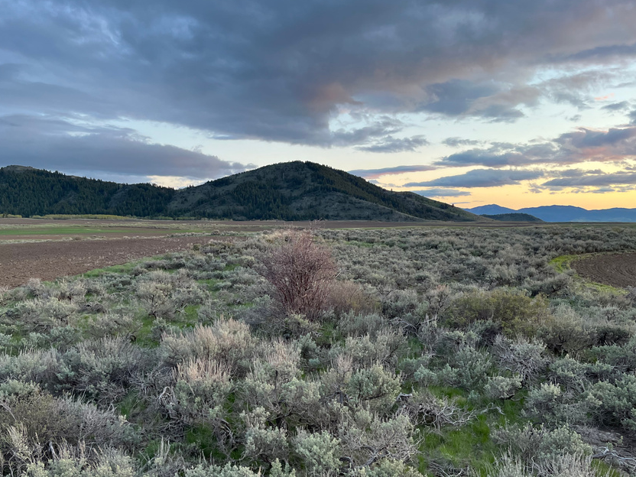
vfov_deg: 44.0
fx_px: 588
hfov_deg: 56.8
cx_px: 296
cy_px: 282
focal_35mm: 32
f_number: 1.6
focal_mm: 5.1
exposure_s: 1/121
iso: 125
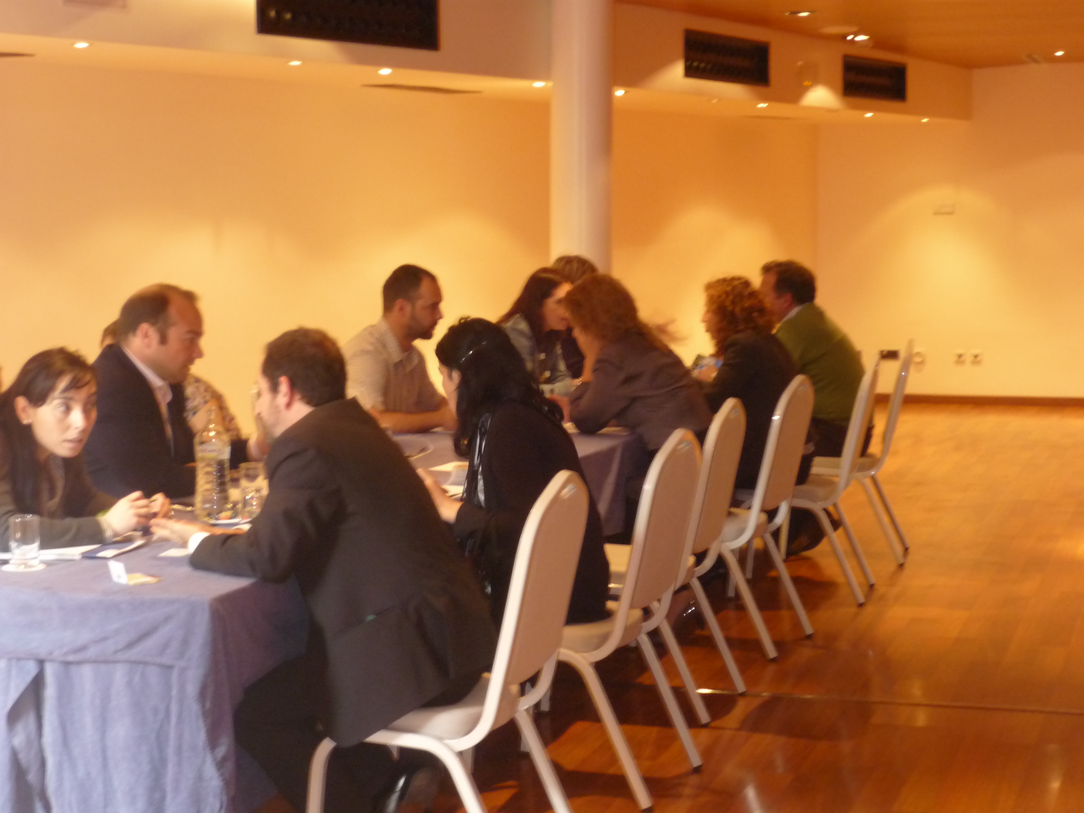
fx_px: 2098
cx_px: 542
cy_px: 406
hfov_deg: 29.0
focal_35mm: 67
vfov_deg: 21.9
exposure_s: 1/8
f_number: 3.9
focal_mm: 11.1
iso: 320
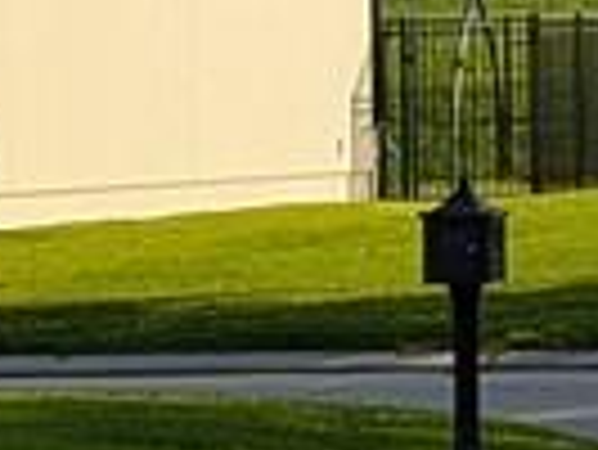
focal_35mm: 376
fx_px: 6501
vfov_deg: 4.0
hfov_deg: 4.8
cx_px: 2223
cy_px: -4
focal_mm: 6.9
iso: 21
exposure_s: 1/1048
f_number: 1.68
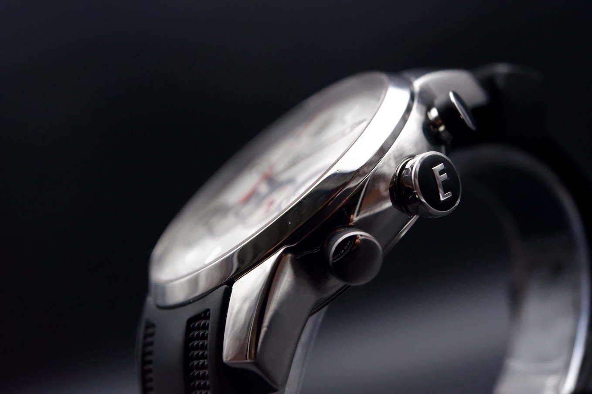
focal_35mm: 45
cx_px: 296
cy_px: 197
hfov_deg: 43.6
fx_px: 740
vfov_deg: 29.9
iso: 6400
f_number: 6.4
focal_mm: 30.2
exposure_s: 1/4000
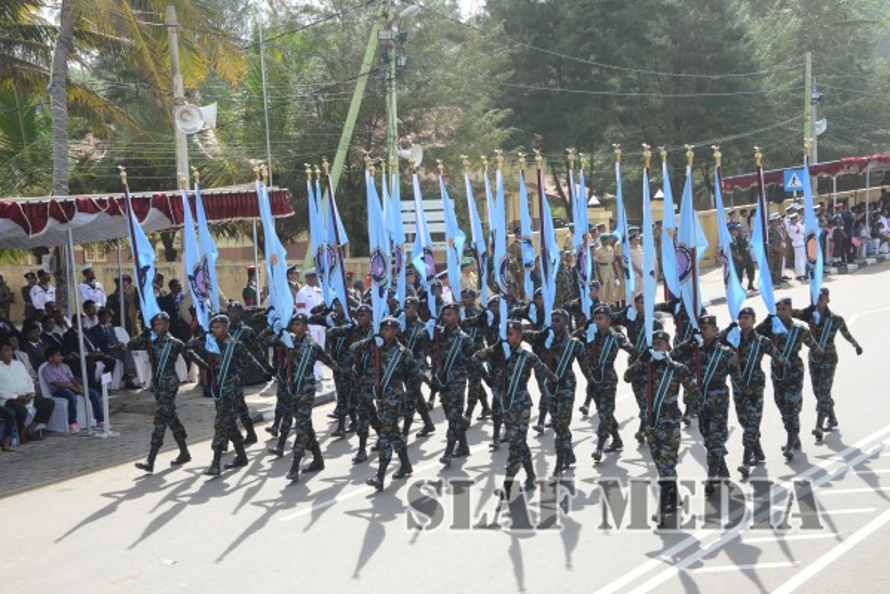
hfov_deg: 35.6
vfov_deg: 24.2
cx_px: 445
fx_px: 1385
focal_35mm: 56
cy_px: 297
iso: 400
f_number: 10
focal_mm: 56
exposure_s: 1/250
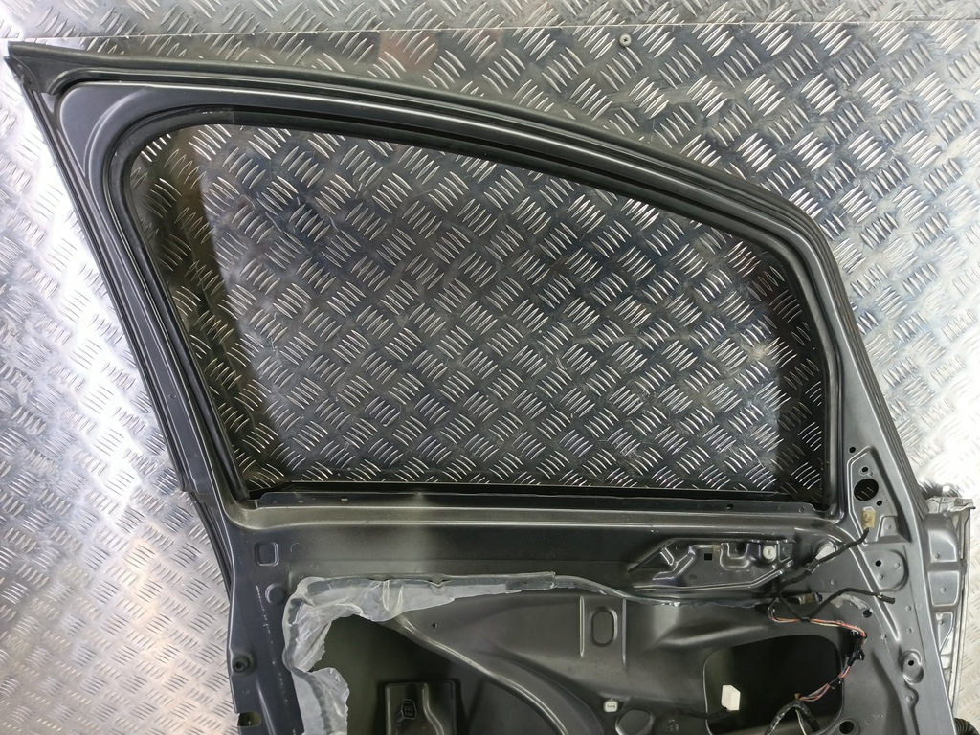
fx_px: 651
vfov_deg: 58.9
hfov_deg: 73.9
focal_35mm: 23
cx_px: 490
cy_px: 368
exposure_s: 1/50
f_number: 1.6
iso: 203
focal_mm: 4.11
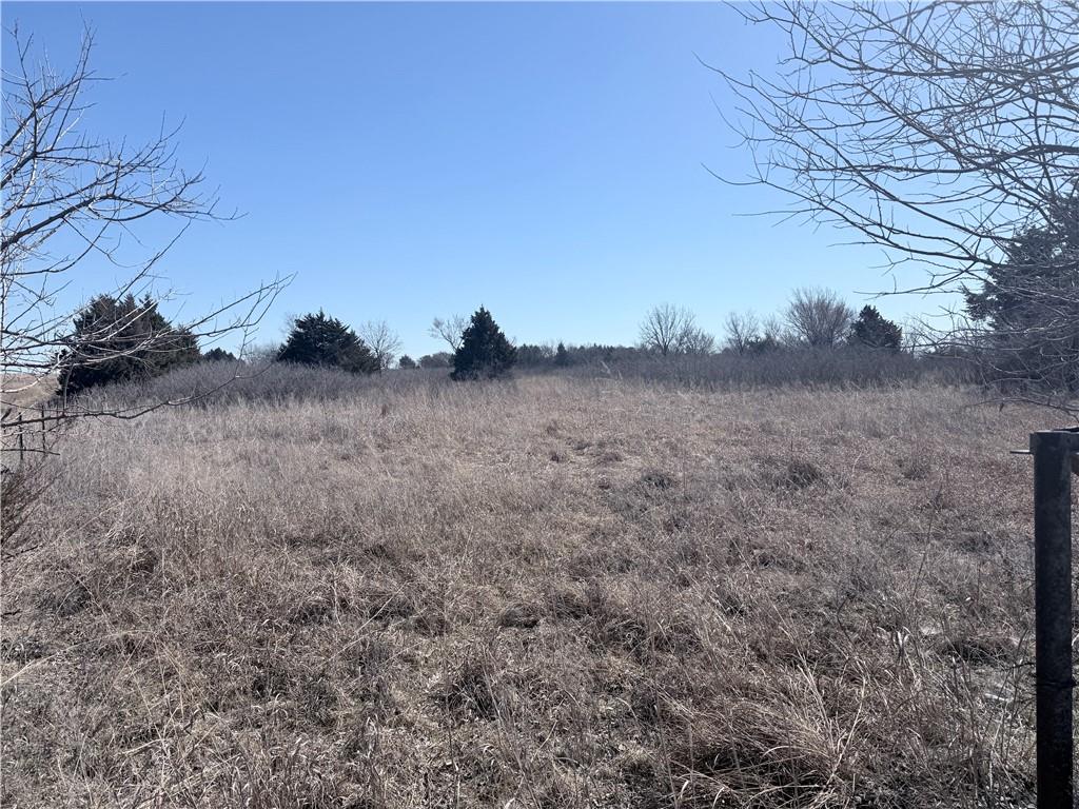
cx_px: 540
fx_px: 748
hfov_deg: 71.6
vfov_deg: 56.8
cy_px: 404
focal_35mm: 24
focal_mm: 6.76
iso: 80
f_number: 1.78
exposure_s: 1/6173
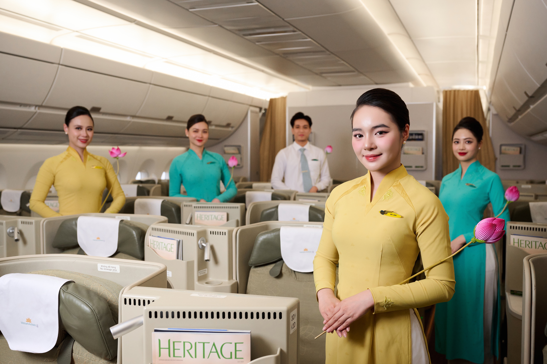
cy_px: 182
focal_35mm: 36
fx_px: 547
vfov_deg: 36.9
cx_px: 274
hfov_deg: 53.1
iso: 1600
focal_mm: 36
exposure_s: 1/125
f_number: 4.5
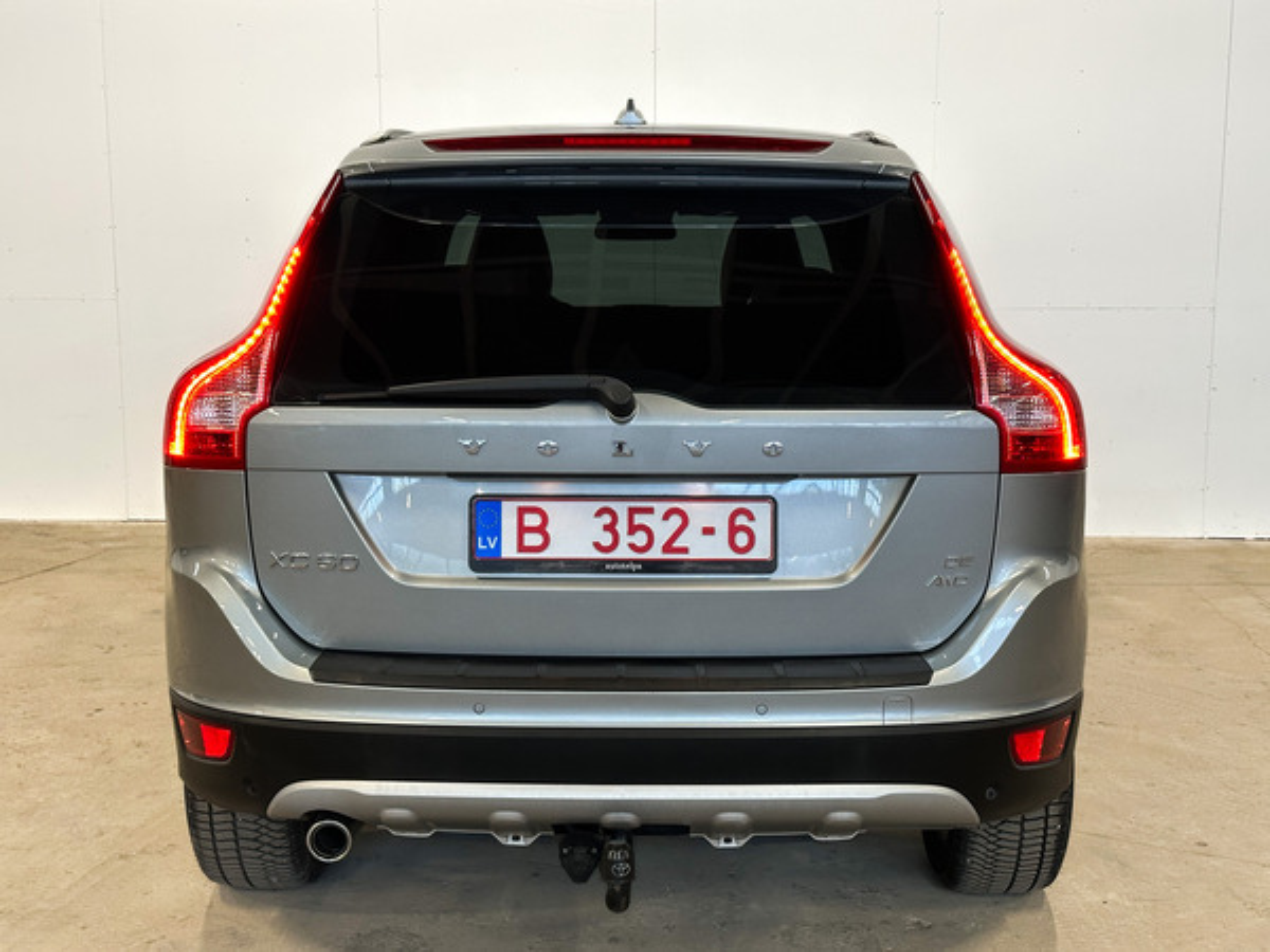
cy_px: 476
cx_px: 635
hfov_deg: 39.7
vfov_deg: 30.3
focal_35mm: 48
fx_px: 1761
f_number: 1.8
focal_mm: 6.86
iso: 125
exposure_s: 1/55
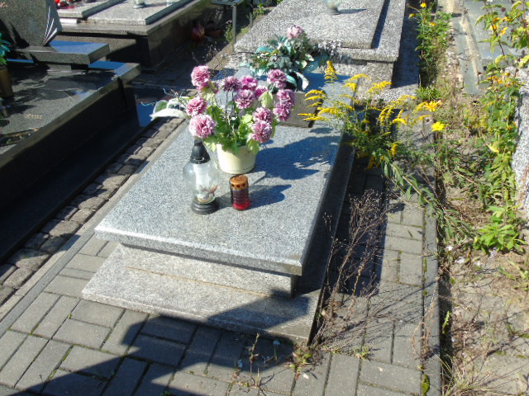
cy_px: 198
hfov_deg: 61.7
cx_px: 264
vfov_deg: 48.2
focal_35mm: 29
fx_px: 443
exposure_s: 1/500
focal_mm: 5.2
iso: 80
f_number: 3.6
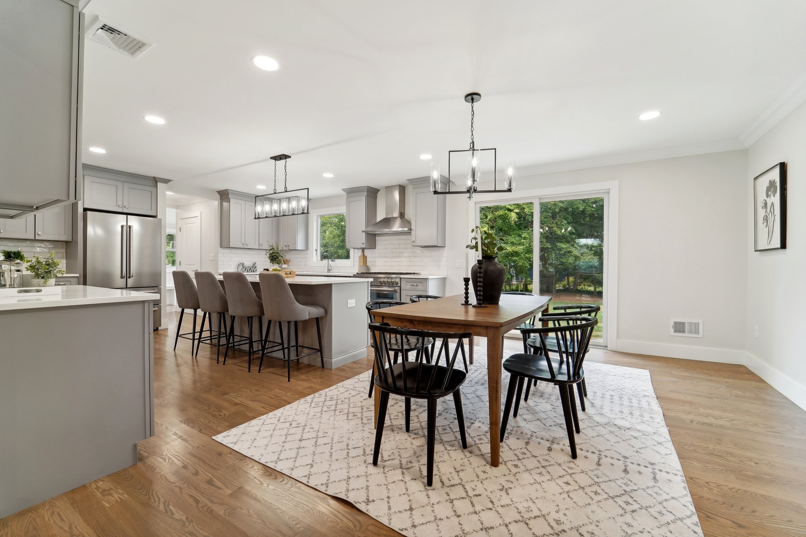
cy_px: 268
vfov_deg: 81.2
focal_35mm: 14
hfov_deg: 104.3
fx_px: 313
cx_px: 403
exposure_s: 1/15
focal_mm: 14
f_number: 8
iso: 400
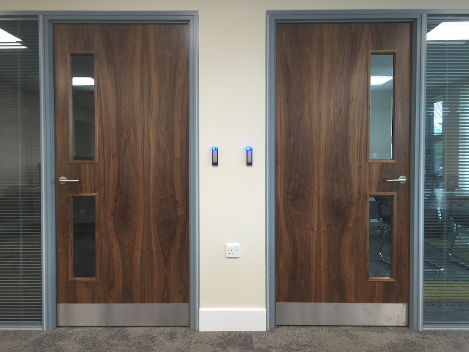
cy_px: 176
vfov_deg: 48.2
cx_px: 234
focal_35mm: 29
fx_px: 393
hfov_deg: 61.7
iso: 64
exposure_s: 1/33
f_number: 2.2
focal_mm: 4.15
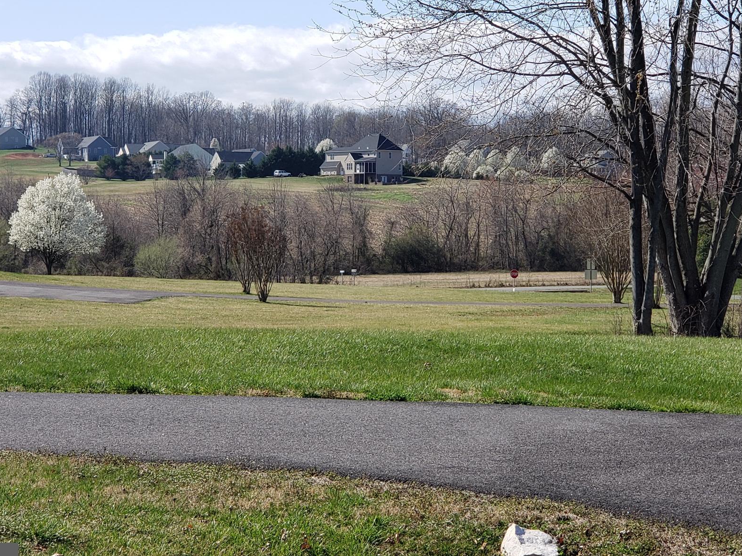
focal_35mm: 68
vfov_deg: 21.6
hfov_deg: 28.6
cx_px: 385
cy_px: 218
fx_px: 1458
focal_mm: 6
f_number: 2.4
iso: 32
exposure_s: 1/742
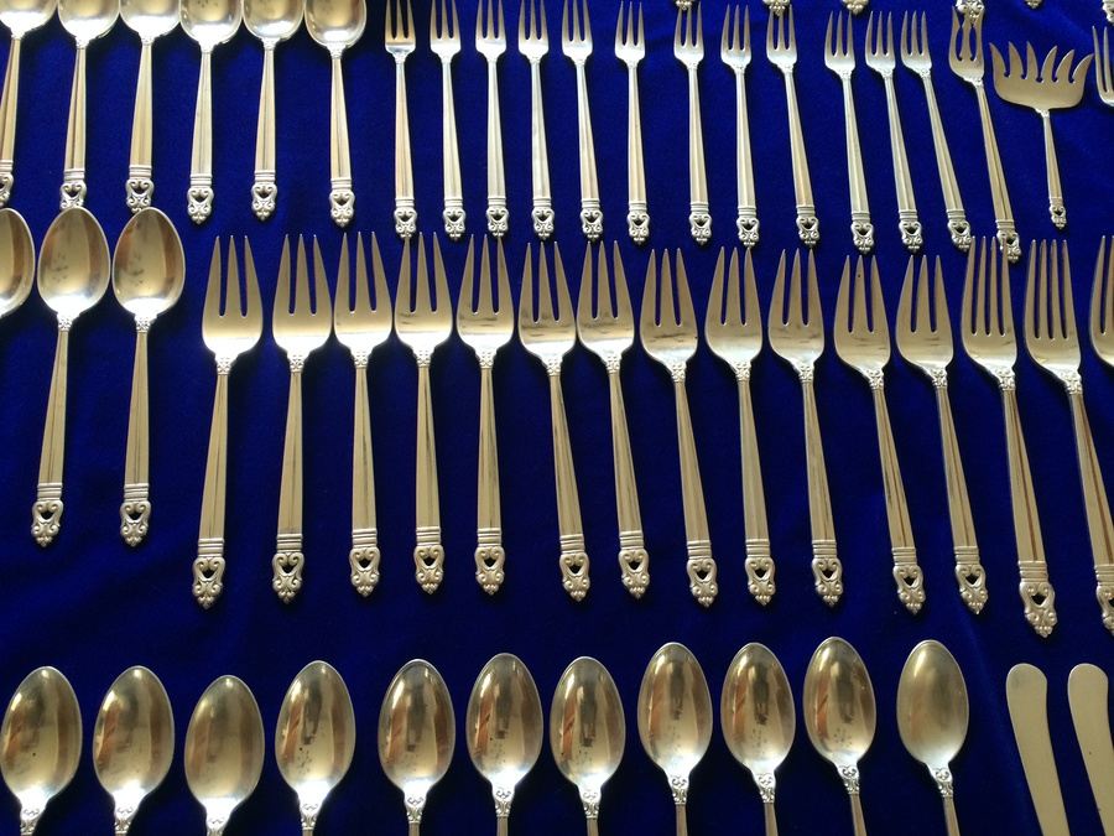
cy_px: 418
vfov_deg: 46.8
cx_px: 557
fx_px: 965
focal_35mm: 30
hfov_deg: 60.0
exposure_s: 1/30
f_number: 2.2
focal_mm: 4.12
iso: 100
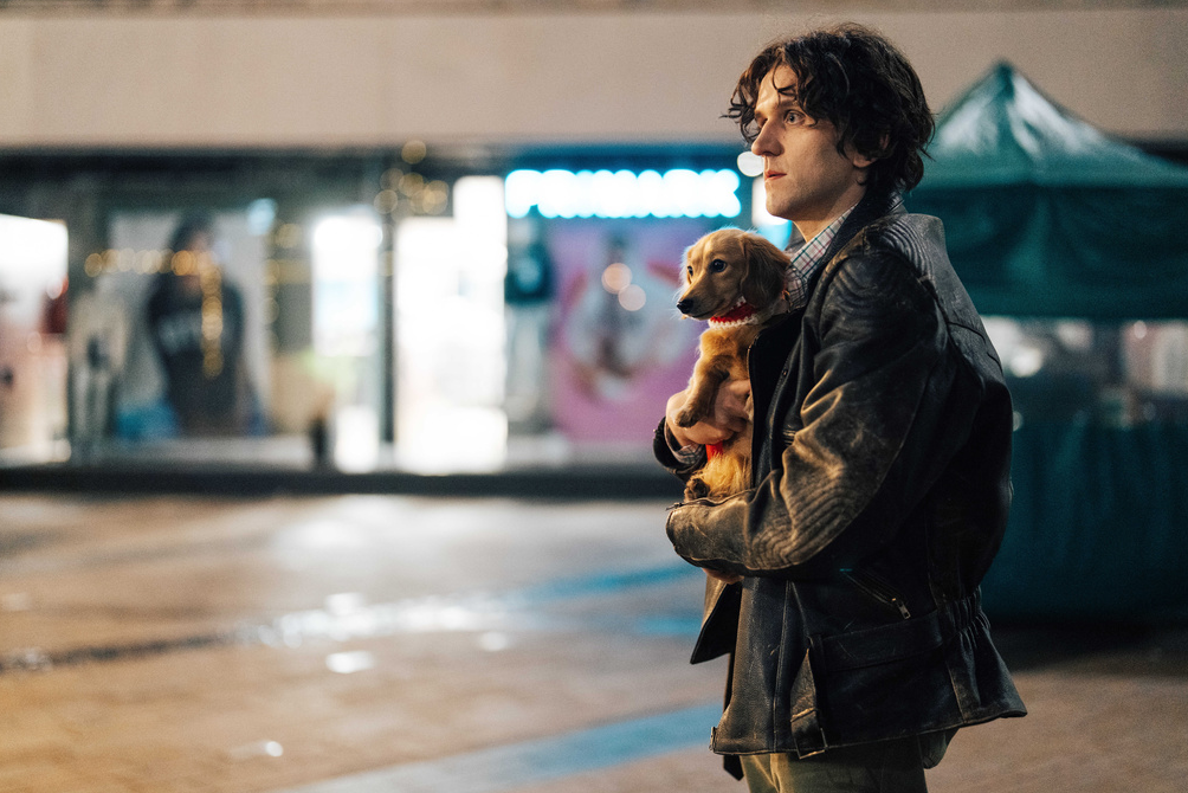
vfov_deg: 26.5
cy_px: 402
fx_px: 1683
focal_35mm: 51
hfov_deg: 38.9
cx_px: 602
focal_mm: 50
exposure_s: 1/320
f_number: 1.2
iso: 3200
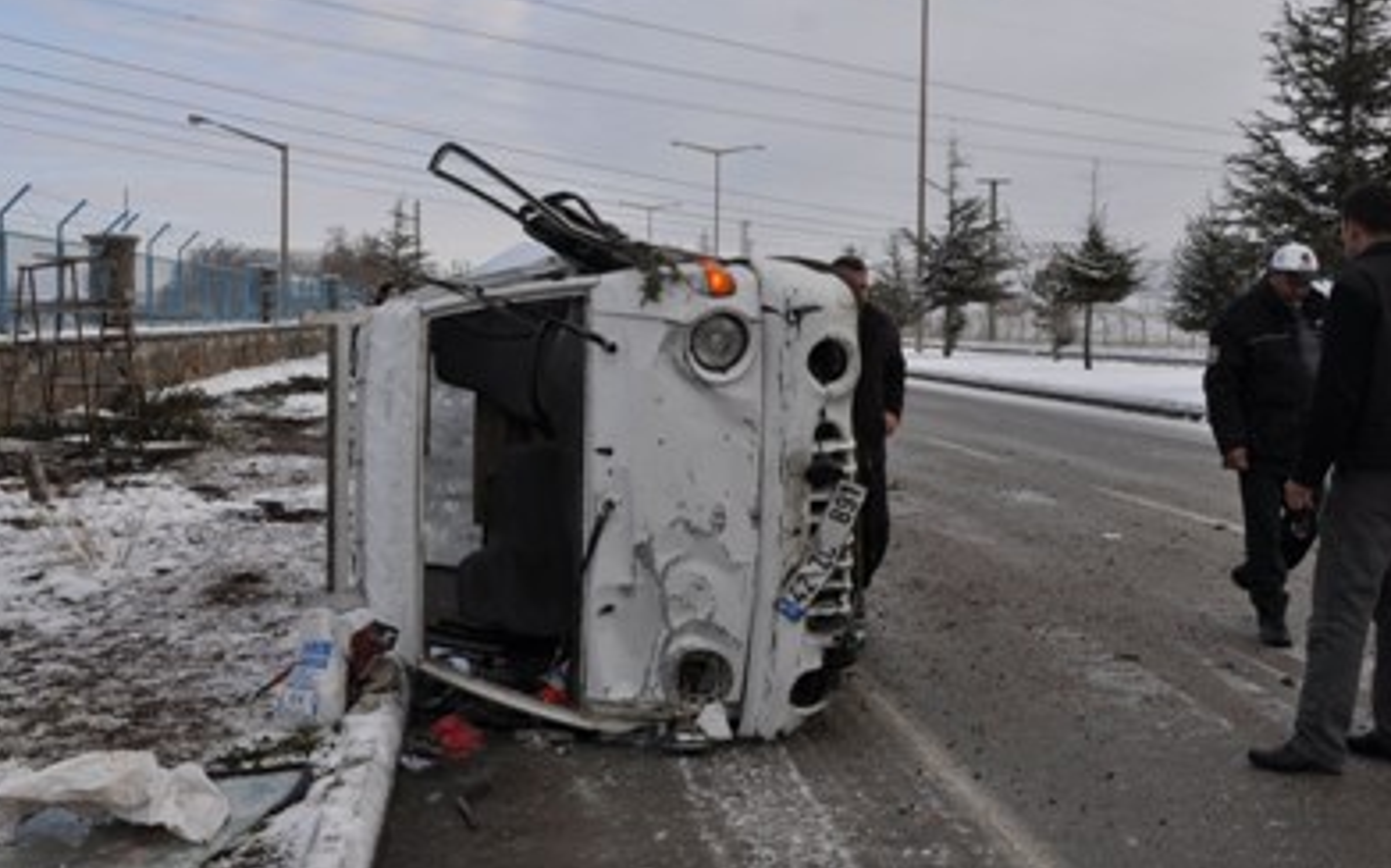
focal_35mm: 42
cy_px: 445
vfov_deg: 30.5
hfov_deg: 47.2
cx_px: 715
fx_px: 1592
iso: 200
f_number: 8
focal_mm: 24
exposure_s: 1/250
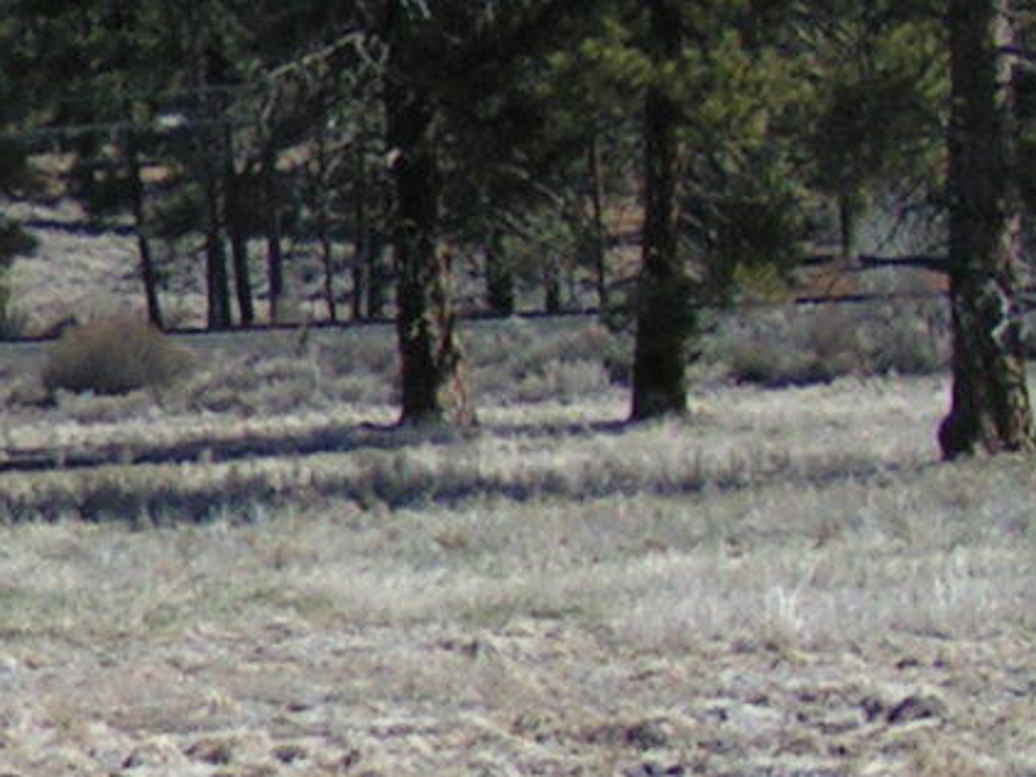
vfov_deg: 8.1
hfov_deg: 10.0
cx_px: -1046
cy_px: 353
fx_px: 5505
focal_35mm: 184
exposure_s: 1/800
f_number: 2.8
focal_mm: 5.8
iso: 50
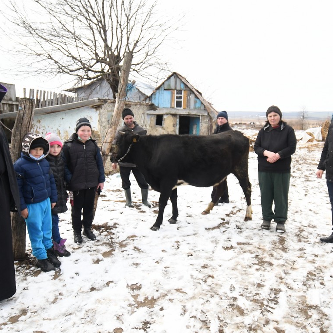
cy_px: 169
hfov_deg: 74.8
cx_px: 176
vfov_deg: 74.8
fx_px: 218
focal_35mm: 20
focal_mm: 10
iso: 1000
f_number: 4.5
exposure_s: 1/1250
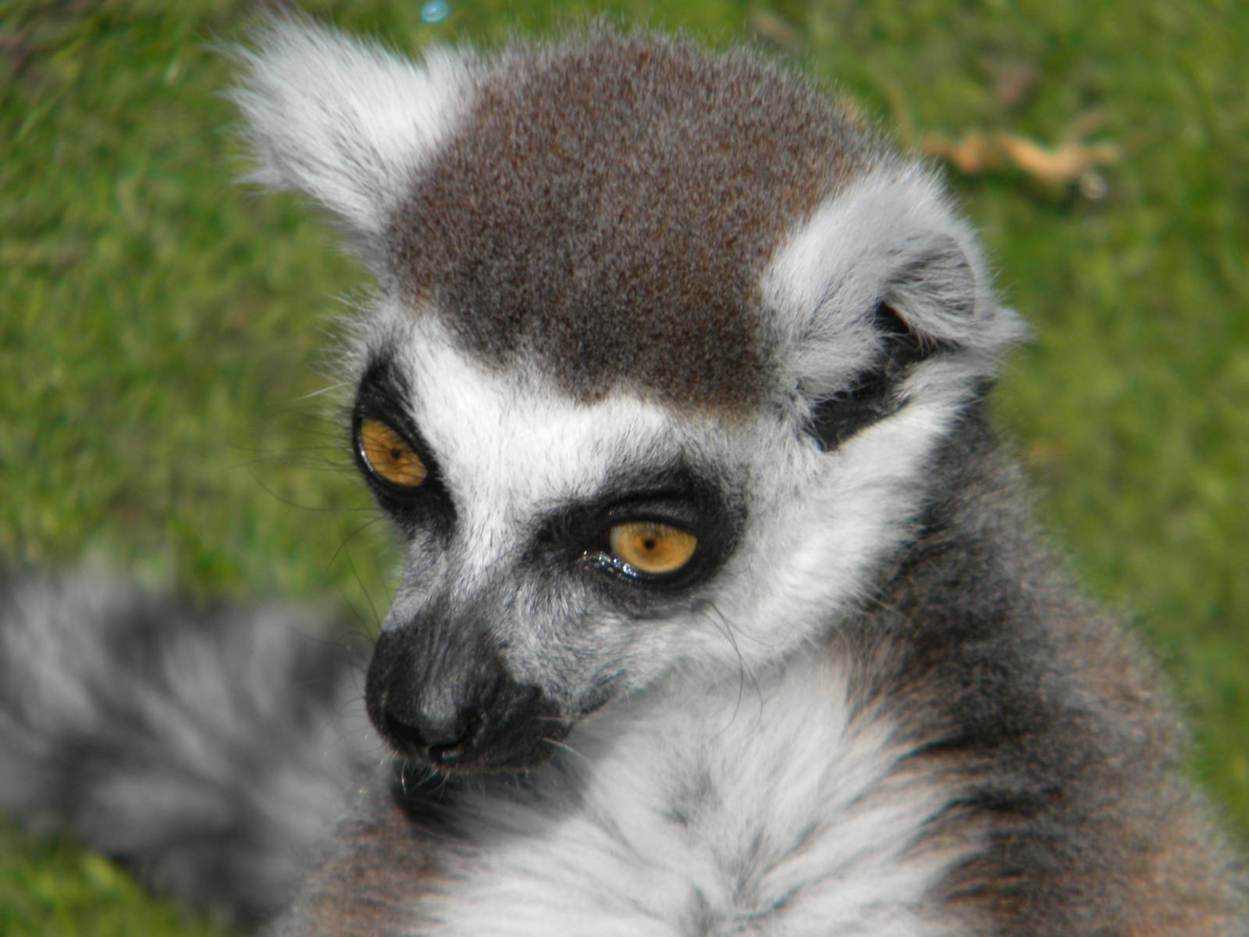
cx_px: 624
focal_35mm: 414
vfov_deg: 3.6
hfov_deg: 4.8
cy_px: 468
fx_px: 14938
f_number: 5.4
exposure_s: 1/490
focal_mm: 75
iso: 80
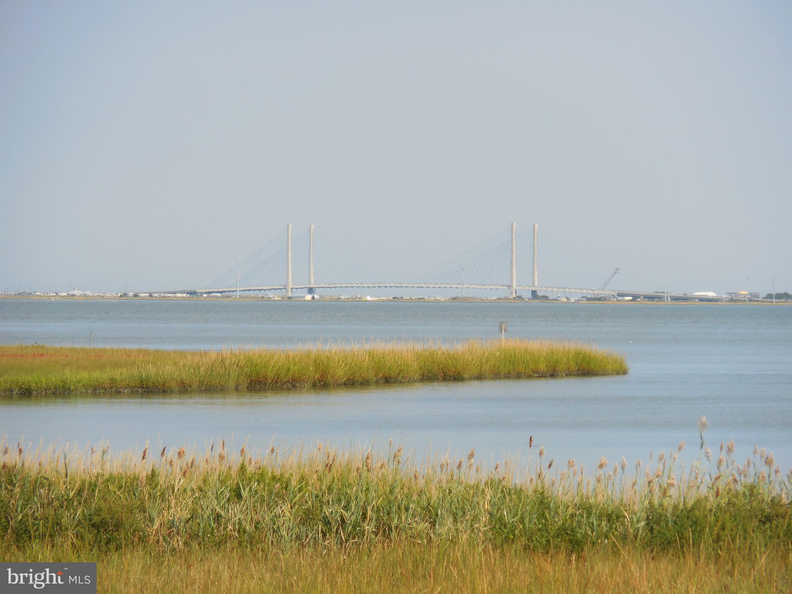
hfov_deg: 8.9
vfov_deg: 6.7
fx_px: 5102
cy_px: 297
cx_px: 396
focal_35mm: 223
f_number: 5.8
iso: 125
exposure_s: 1/640
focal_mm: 40.2
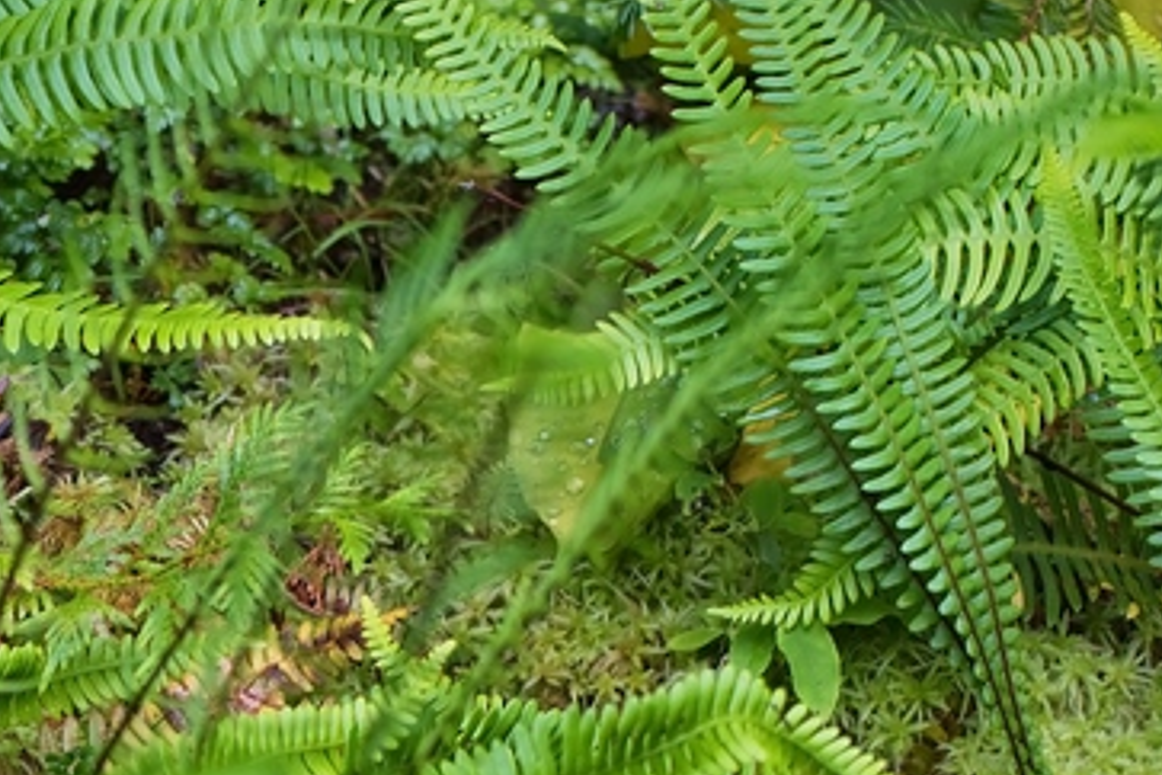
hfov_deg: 8.3
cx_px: 10
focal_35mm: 247
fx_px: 7972
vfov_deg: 5.5
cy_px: 1038
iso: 250
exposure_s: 1/160
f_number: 4.5
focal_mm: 70
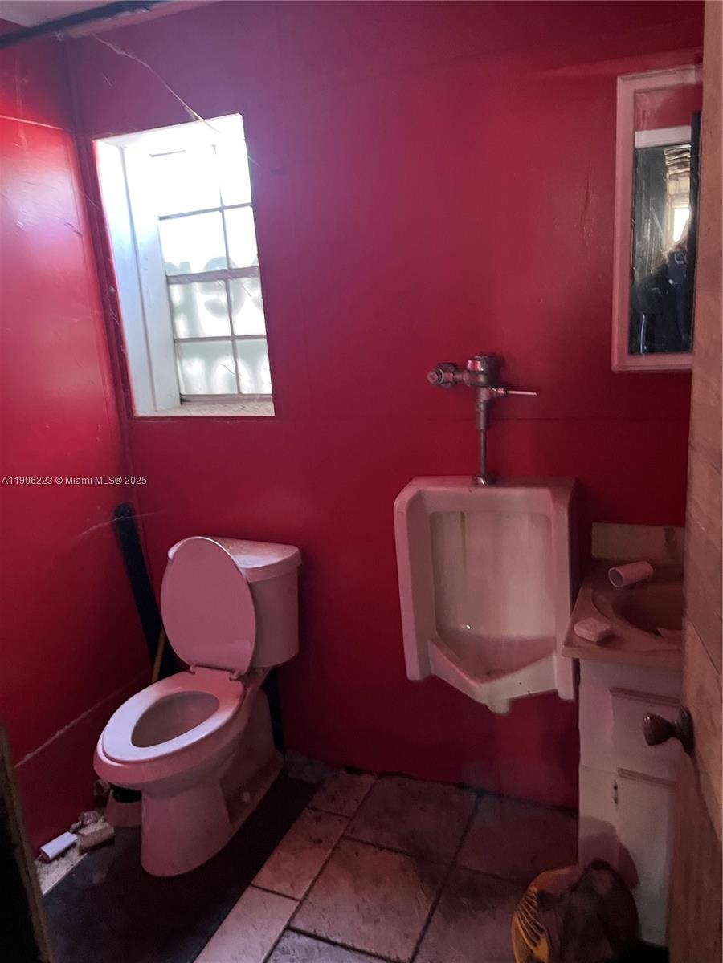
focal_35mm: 26
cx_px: 362
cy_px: 482
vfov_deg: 67.3
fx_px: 724
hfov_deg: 53.1
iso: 640
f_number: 1.6
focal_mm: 5.1
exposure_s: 1/30
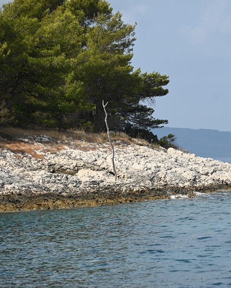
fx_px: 1478
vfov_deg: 11.2
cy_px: 143
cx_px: 175
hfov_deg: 8.9
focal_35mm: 173
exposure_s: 1/1000
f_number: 4.8
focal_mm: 122
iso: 100
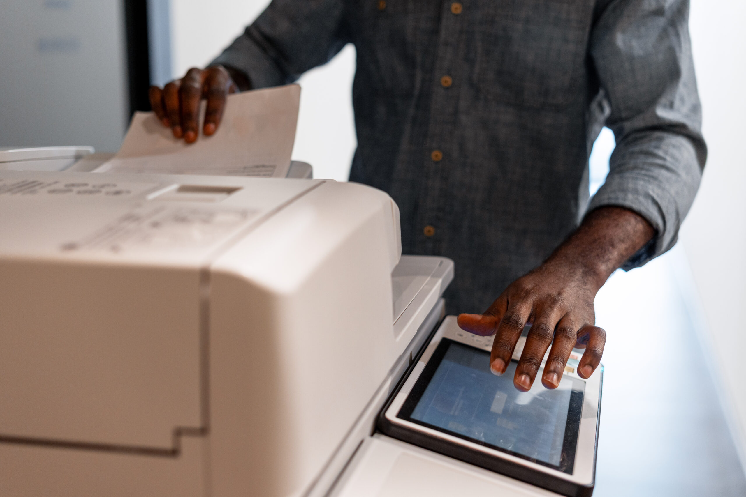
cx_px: 373
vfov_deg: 27.0
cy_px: 248
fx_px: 1036
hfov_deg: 39.6
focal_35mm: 50
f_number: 2.5
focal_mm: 50
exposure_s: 1/100
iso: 640
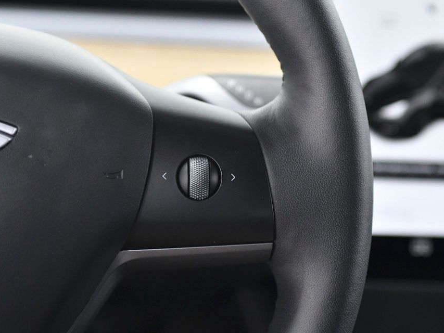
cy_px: 169
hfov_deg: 21.8
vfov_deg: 16.4
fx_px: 1155
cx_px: 214
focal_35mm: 90
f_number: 3.5
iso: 2000
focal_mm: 52
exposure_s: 1/160
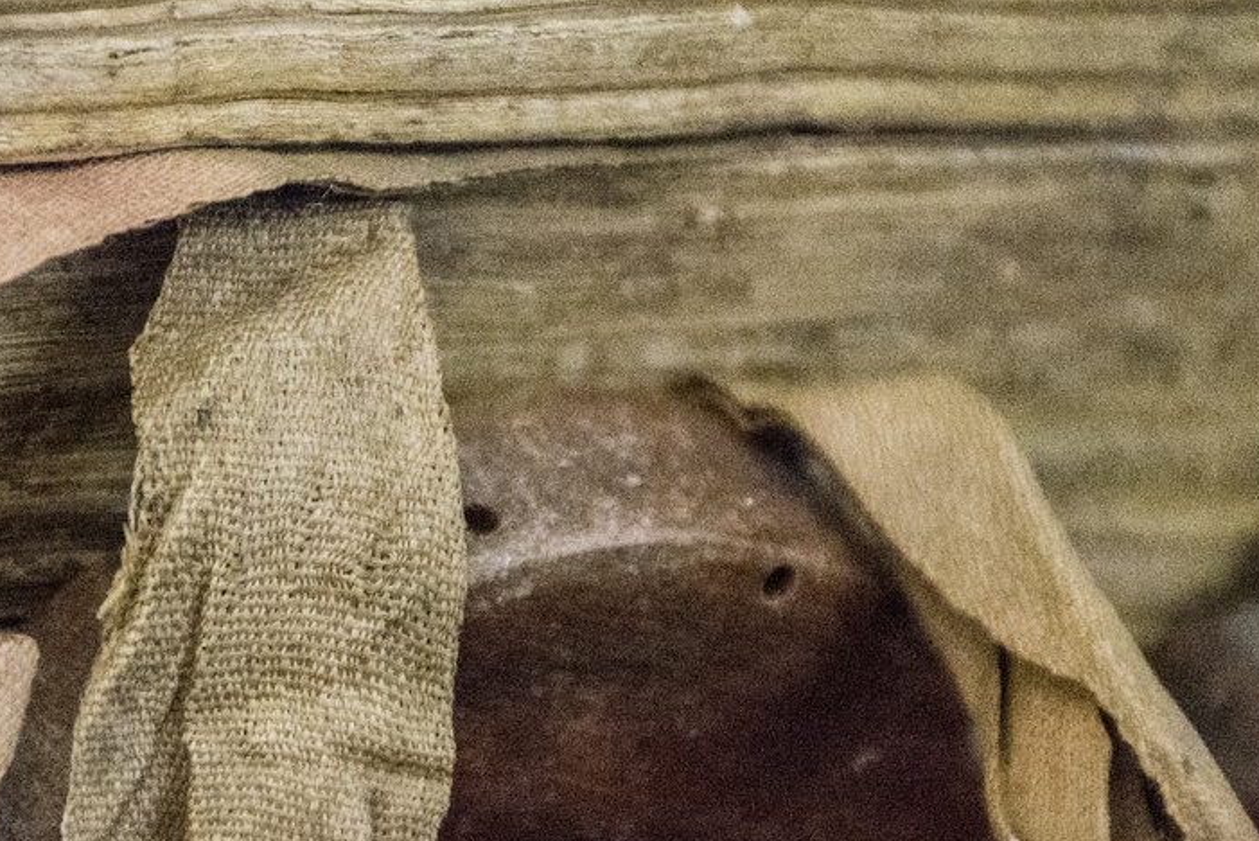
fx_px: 11515
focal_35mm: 329
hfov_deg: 6.3
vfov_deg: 4.2
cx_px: 295
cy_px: 494
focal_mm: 95
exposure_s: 1/60
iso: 11400
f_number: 5.3
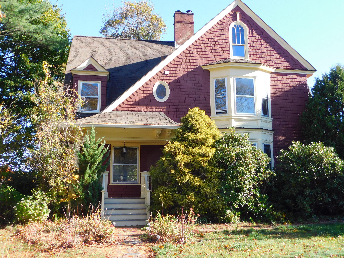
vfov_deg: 36.0
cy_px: 129
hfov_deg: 46.8
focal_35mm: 40
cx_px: 172
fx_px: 398
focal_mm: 7.1
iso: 125
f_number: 3.6
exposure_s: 1/250
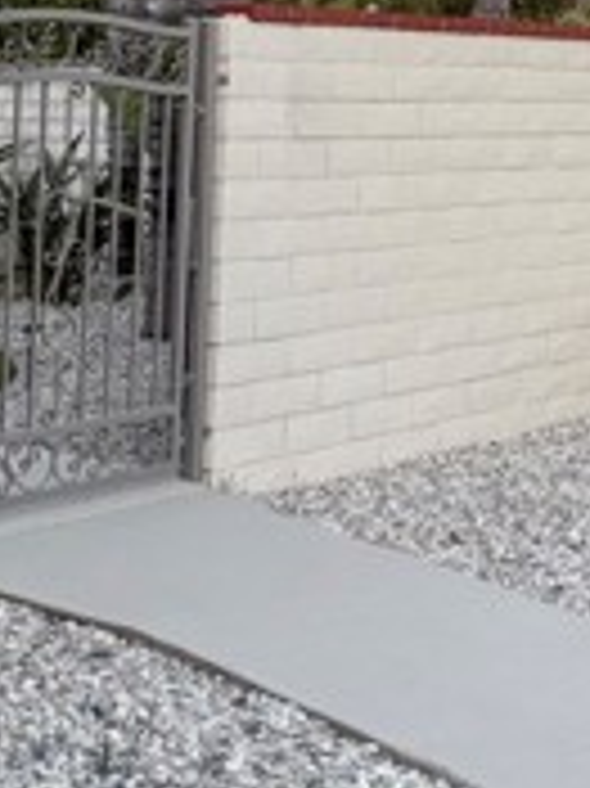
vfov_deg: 21.5
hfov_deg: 16.6
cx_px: 486
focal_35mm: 88
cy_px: 0
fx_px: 2002
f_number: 1.78
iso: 125
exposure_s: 1/121
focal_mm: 6.76
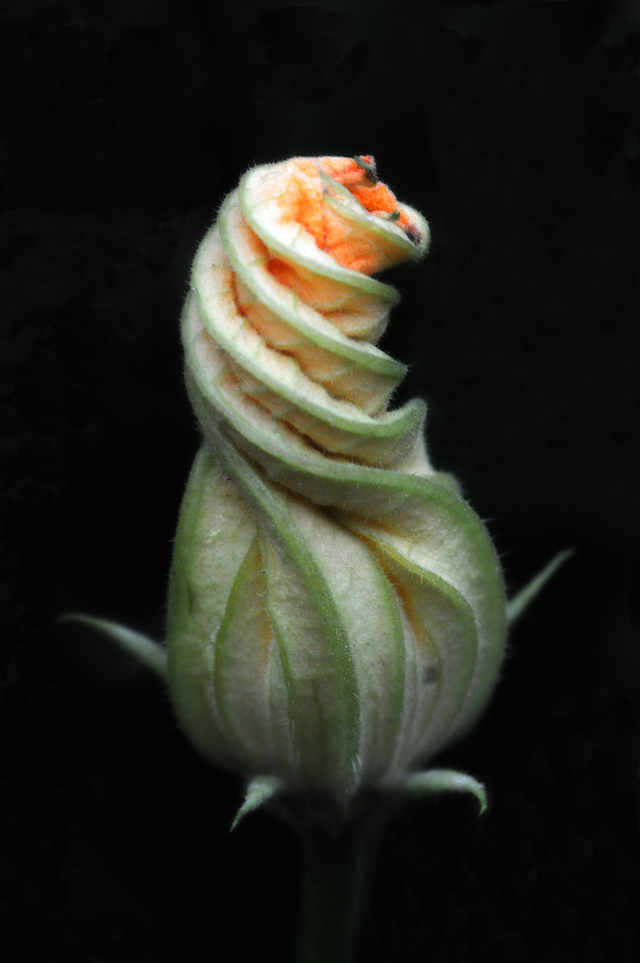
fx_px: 6015
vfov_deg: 9.2
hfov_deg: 6.1
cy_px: 482
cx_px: 320
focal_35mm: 225
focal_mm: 150
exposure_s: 1/80
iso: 1600
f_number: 9
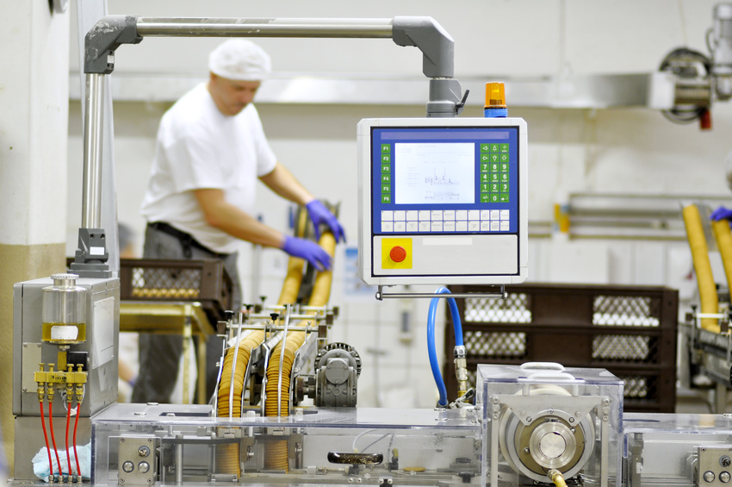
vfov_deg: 10.7
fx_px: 2590
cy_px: 244
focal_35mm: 128
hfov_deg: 16.1
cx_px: 366
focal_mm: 85
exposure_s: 1/30
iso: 400
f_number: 2.2
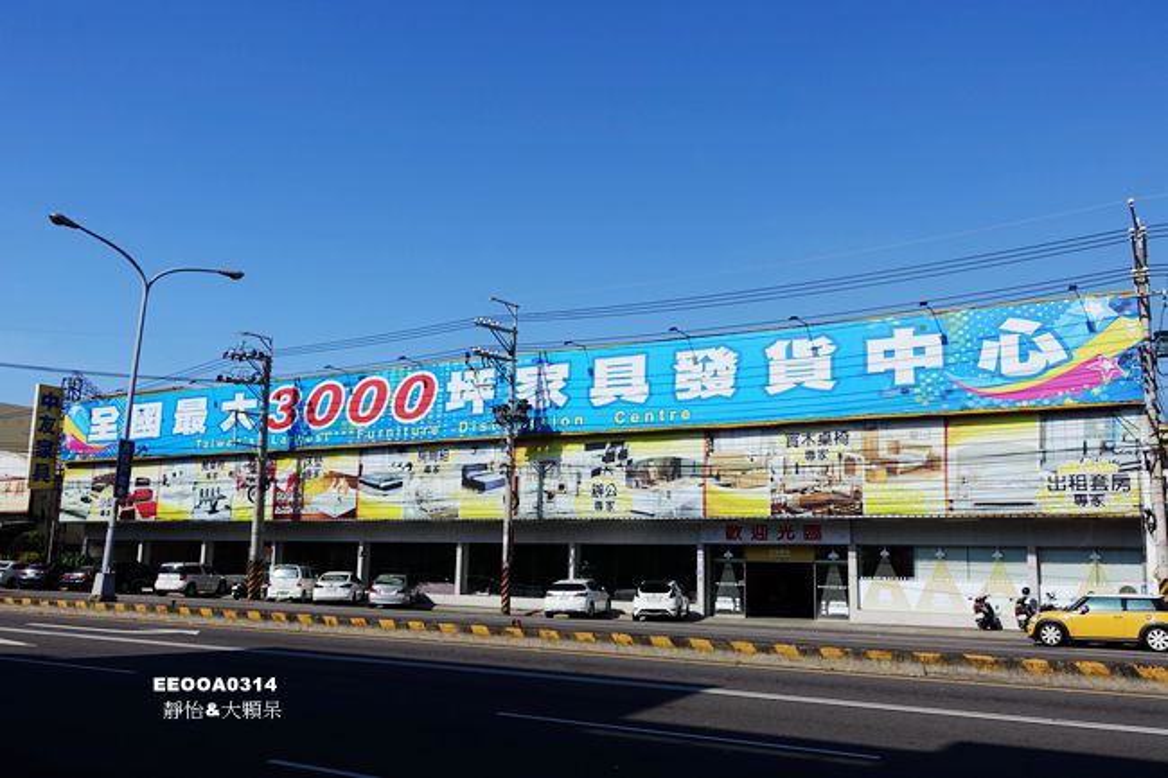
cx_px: 584
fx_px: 1005
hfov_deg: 60.3
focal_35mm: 31
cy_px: 389
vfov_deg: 42.3
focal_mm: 11.45
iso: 125
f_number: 5.6
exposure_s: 1/125
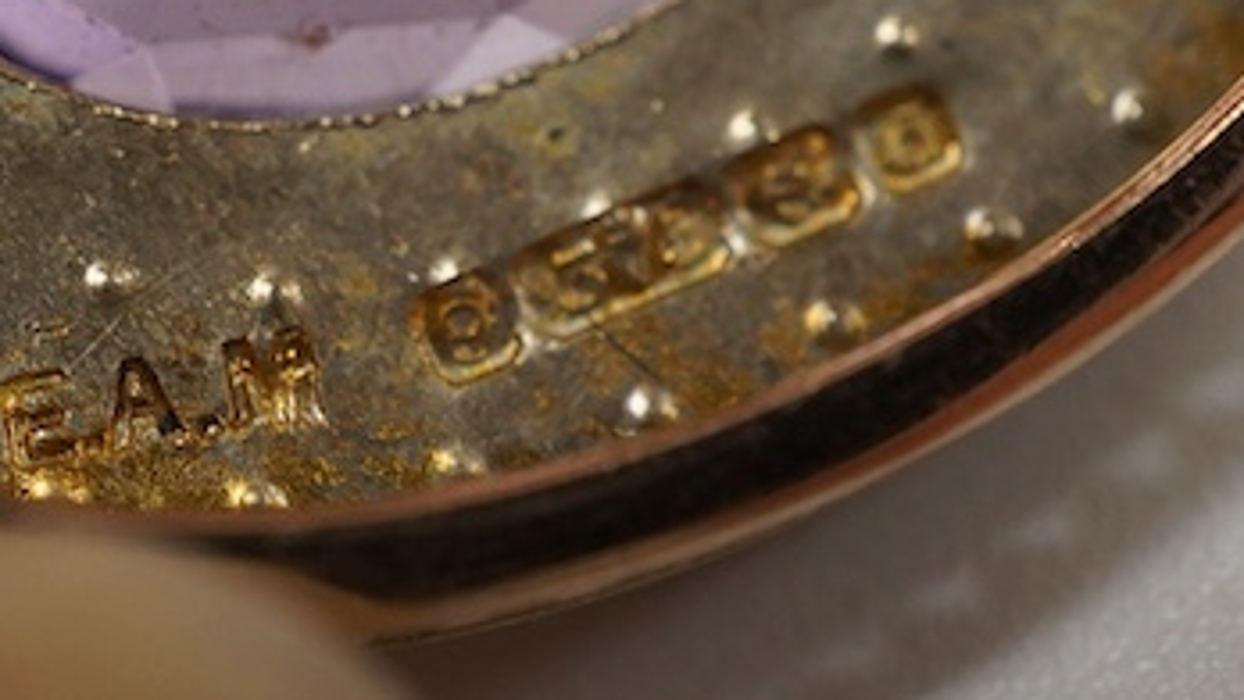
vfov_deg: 9.9
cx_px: 515
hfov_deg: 17.6
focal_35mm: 122
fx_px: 4026
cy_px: 164
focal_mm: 30
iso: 1250
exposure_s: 1/125
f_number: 10
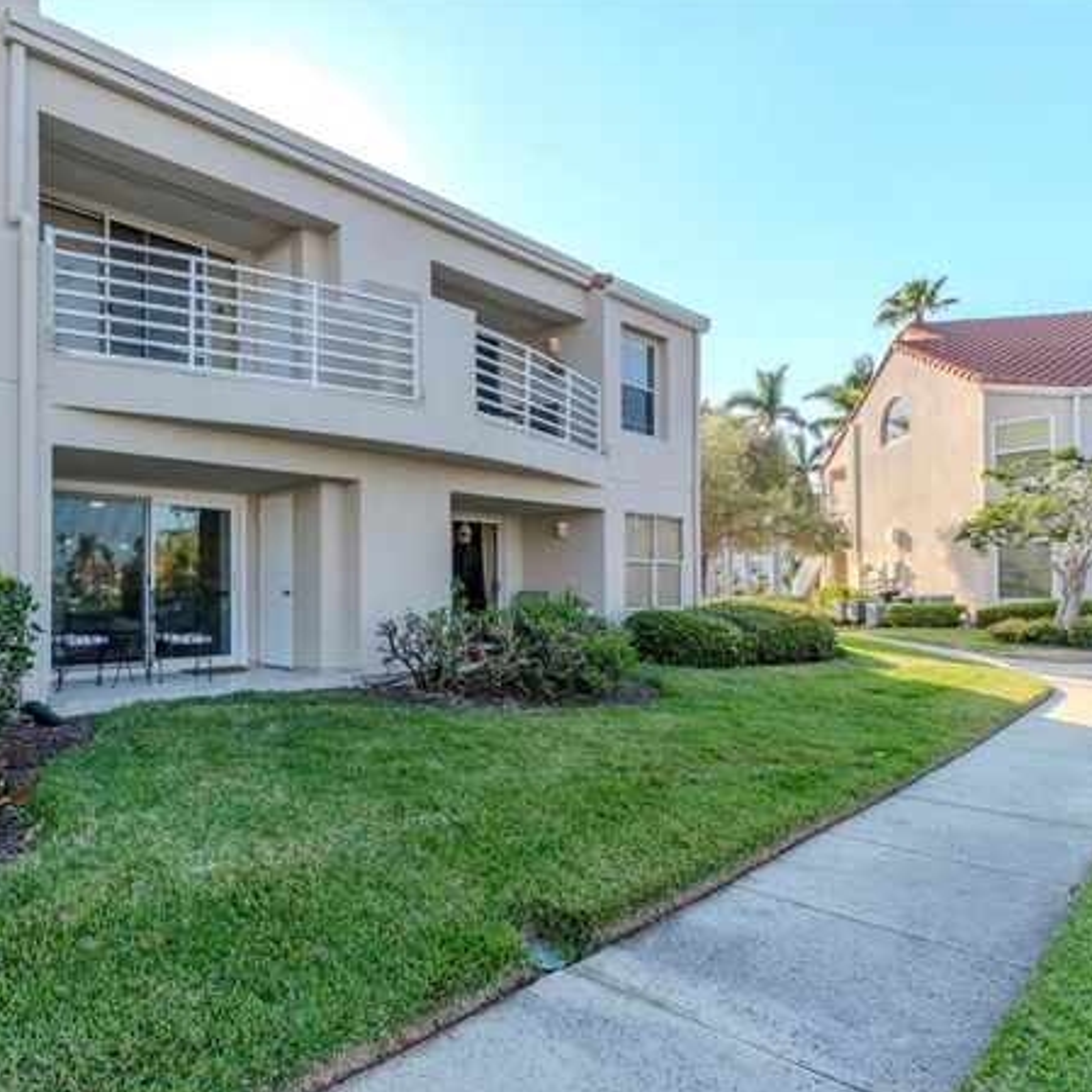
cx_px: 330
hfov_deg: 71.7
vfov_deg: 74.8
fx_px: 714
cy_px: 558
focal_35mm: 20
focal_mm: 10
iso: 500
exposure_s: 1/800
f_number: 7.1
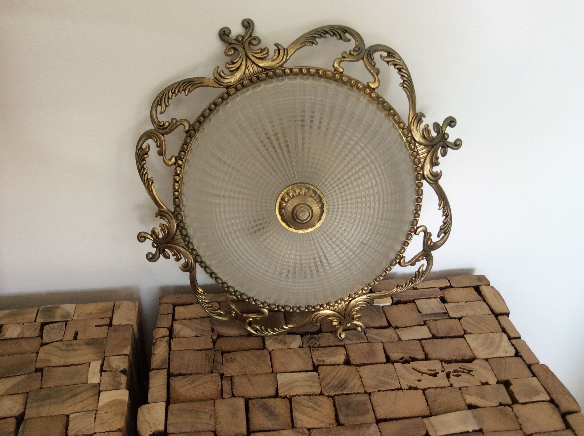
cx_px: 292
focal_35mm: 32
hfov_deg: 56.9
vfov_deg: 44.1
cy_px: 218
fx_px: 539
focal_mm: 3.3
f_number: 2.4
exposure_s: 1/100
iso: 50
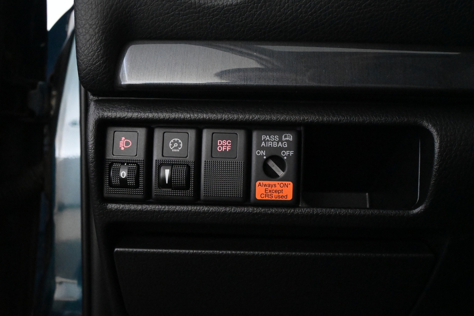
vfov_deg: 32.4
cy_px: 158
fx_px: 543
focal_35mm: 41
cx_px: 237
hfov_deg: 47.2
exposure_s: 1/40
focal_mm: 27.5
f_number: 9
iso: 11400
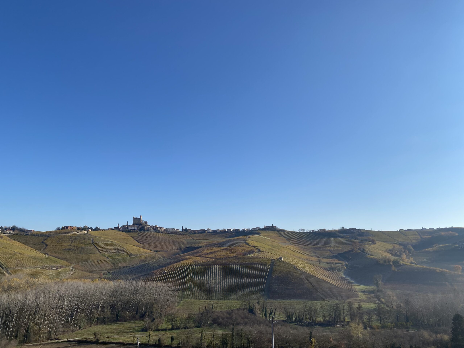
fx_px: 349
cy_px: 174
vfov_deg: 53.1
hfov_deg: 67.3
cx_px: 232
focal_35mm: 26
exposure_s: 1/3497
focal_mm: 4.25
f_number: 1.8
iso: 32
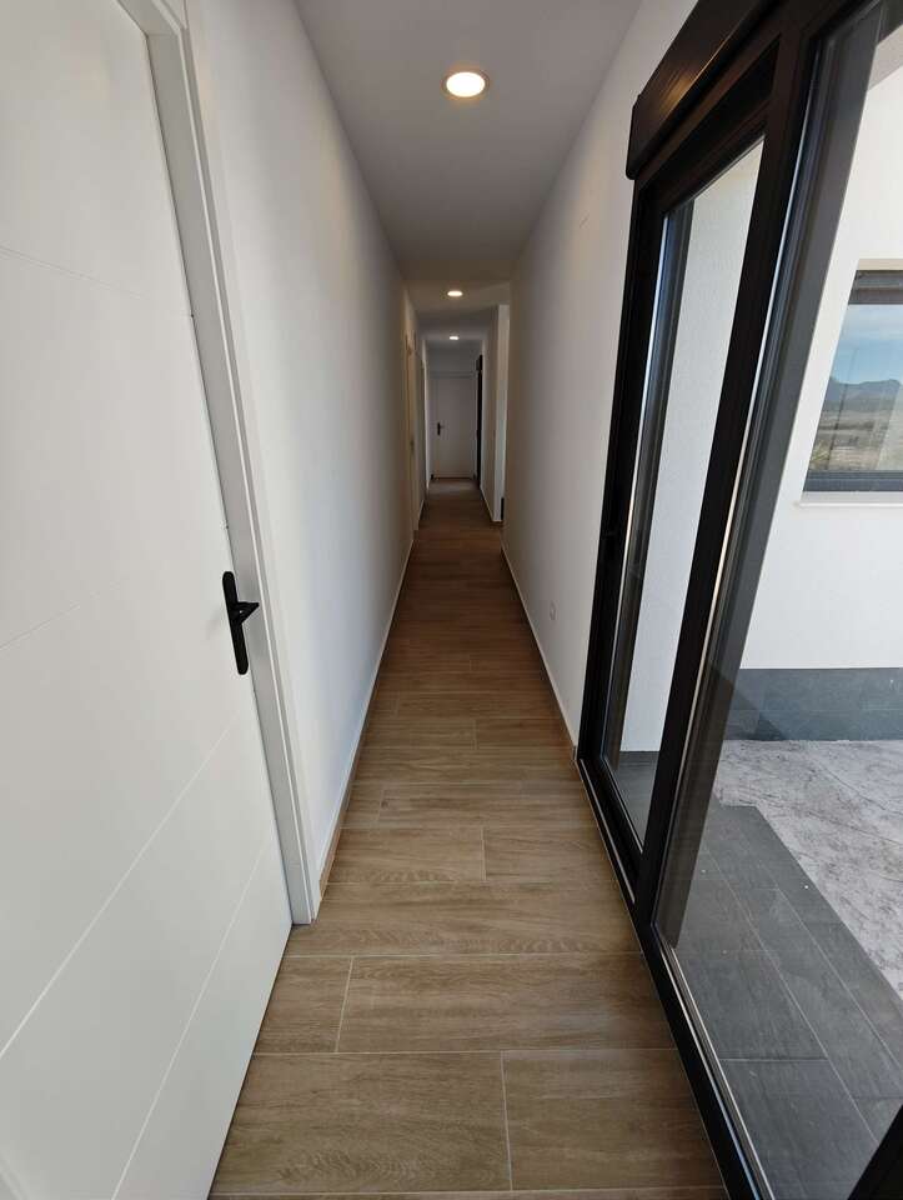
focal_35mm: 14
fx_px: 486
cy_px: 600
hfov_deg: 85.8
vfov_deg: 102.0
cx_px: 452
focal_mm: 2.16
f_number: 2.2
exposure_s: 1/100
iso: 64
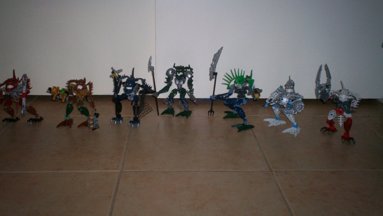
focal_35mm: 40
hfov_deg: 50.5
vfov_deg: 29.6
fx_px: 406
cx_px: 192
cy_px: 78
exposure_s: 1/60
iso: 140
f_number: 4.5
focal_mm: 6
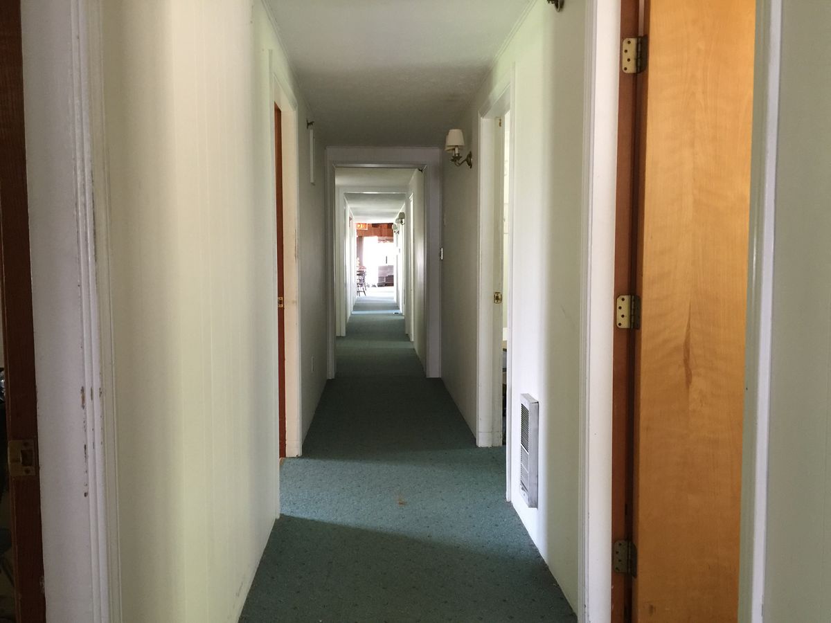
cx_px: 416
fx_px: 696
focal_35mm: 29
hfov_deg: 61.7
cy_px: 312
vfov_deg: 48.2
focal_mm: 4.15
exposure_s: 1/10
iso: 100
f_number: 2.2
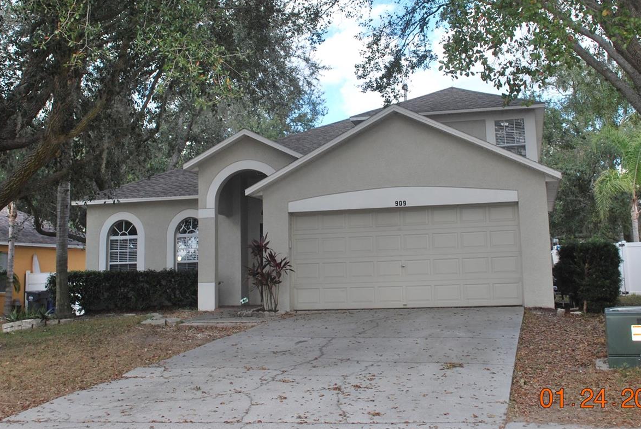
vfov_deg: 29.8
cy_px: 150
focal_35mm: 45
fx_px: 802
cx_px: 321
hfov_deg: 43.6
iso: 100
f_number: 6.3
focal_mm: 22
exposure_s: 1/200
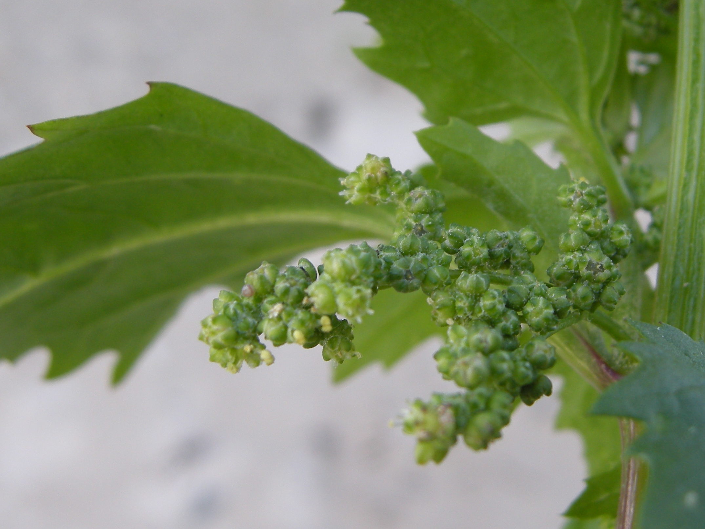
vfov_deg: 40.7
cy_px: 264
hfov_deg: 52.6
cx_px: 352
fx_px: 713
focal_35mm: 35
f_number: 3.4
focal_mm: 7.5
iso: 64
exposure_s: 1/81
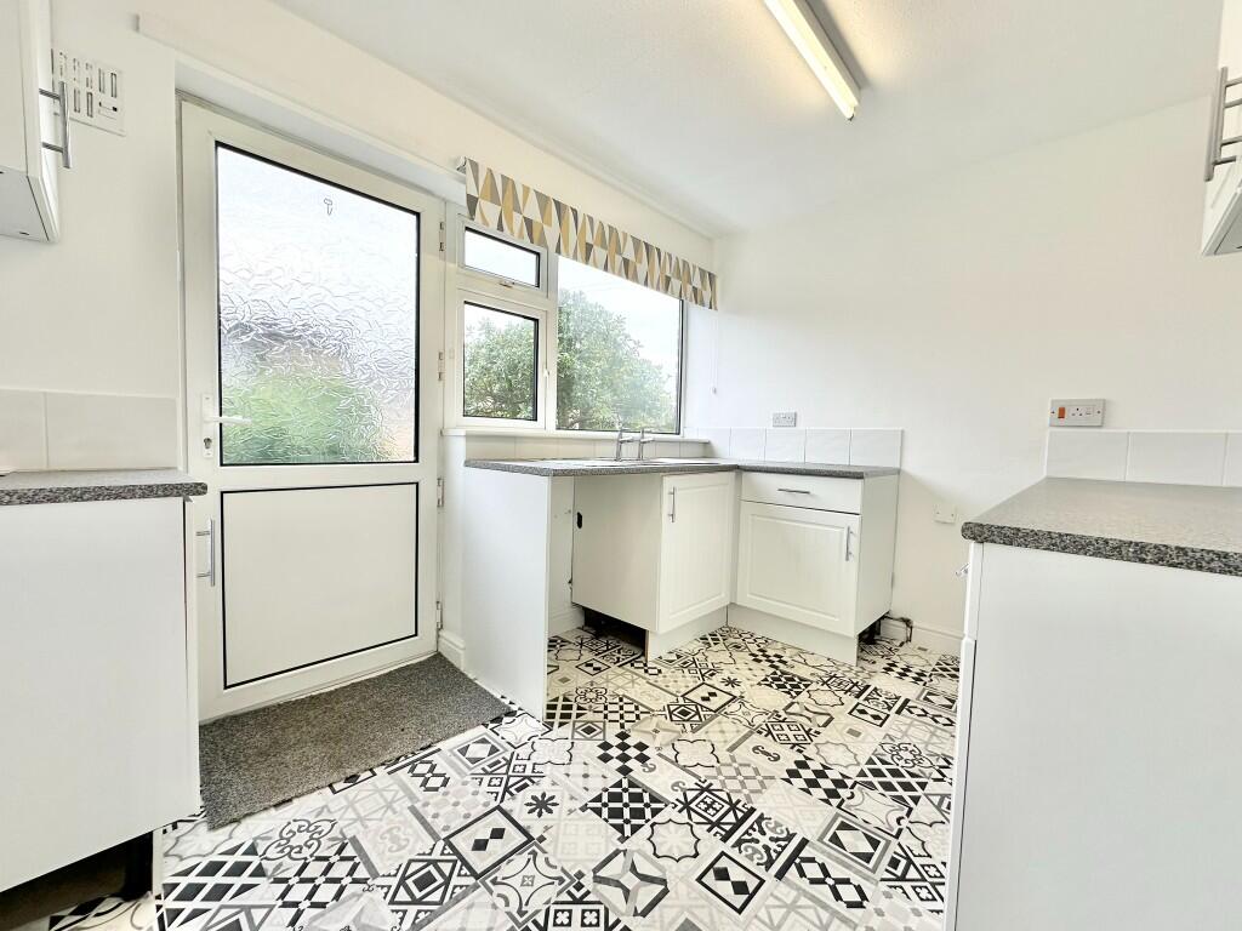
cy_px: 466
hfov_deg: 102.1
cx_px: 621
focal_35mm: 14
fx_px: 502
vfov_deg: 85.7
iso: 40
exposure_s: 1/119
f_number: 2.2
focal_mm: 2.22
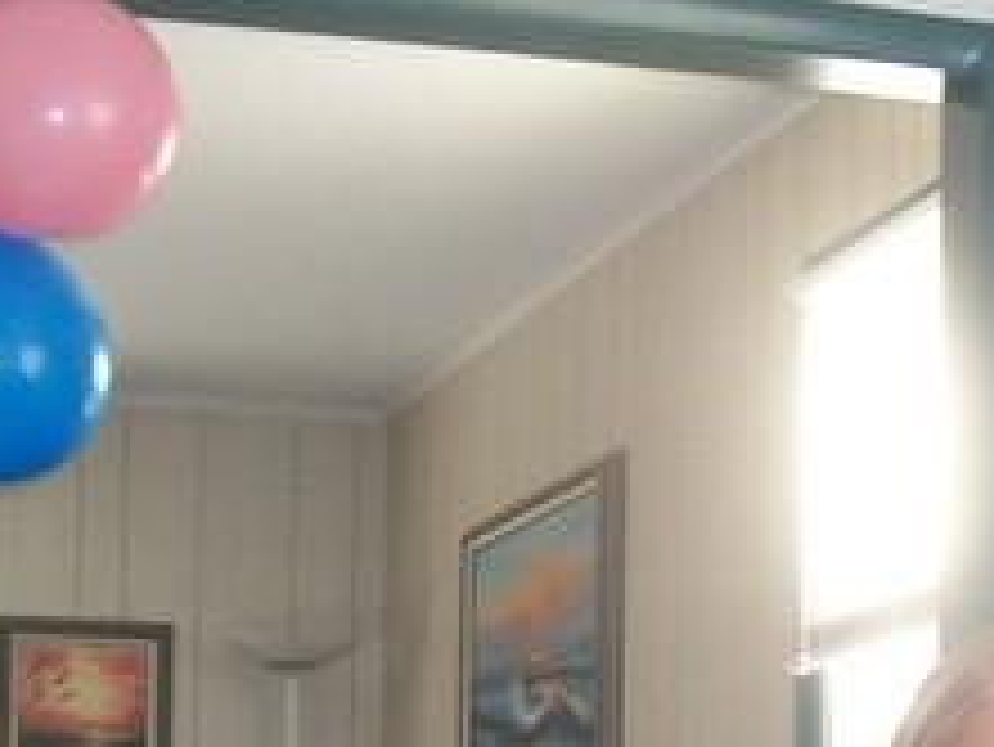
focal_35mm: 107
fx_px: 3074
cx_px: 1106
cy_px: 860
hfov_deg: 17.7
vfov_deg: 13.5
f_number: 2.8
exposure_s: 1/60
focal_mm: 5.6
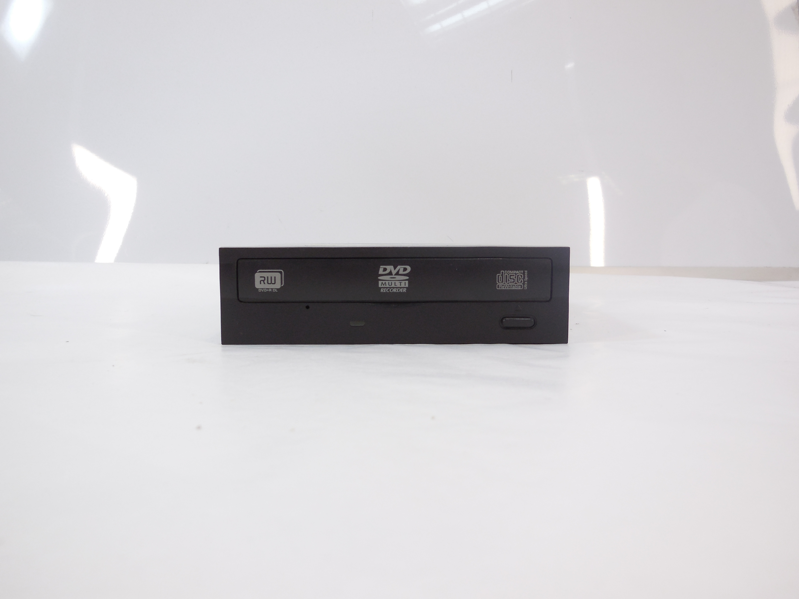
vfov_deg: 46.8
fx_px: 692
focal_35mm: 30
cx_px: 400
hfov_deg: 60.0
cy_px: 300
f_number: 3.2
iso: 125
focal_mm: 5.3
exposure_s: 1/100
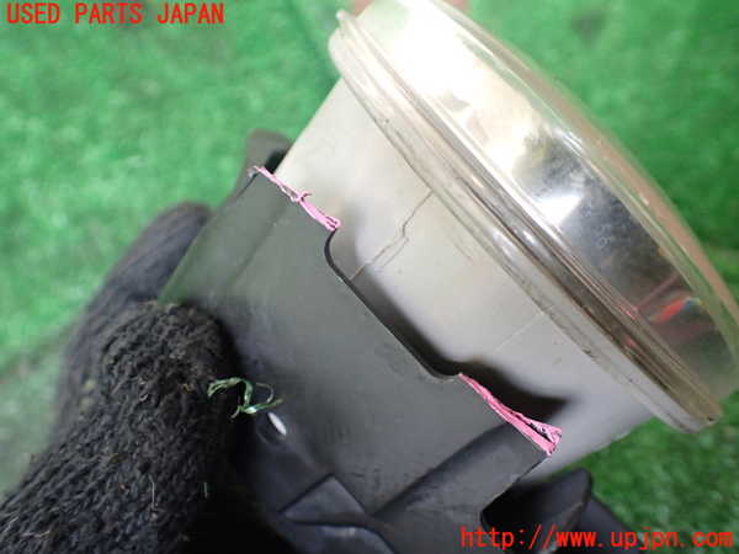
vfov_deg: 46.8
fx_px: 640
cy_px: 277
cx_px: 370
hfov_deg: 60.0
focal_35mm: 30
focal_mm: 5.4
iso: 400
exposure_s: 1/125
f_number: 2.3
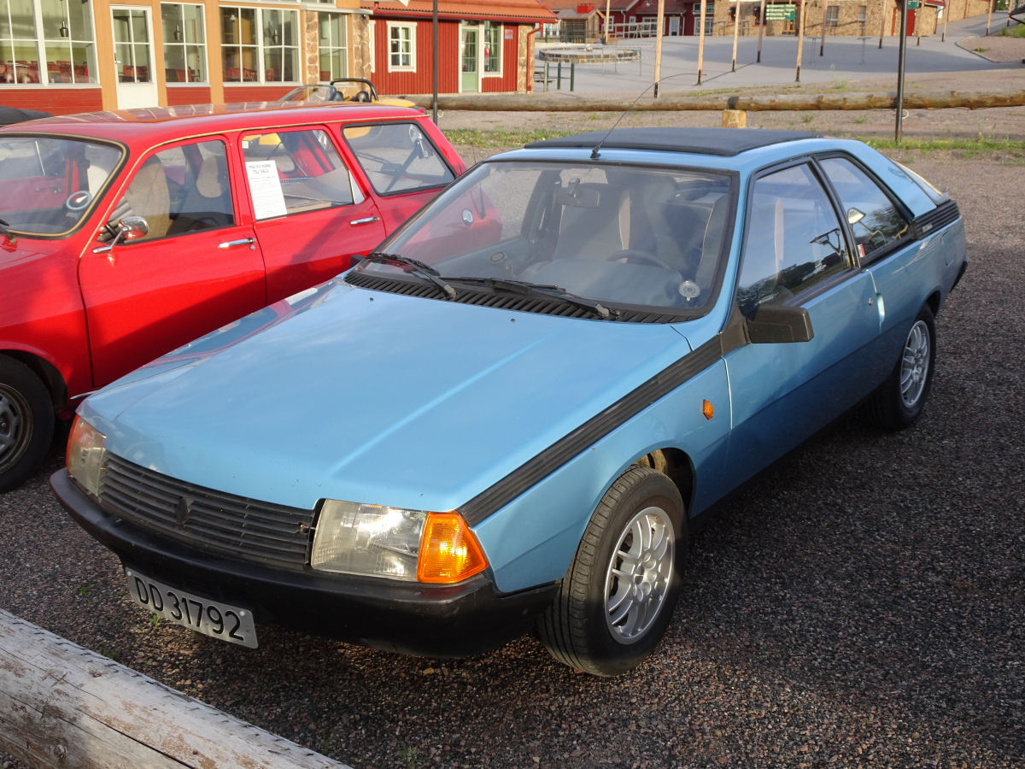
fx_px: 1096
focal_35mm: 37
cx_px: 512
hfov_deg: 50.1
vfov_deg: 38.7
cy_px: 384
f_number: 4
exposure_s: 1/125
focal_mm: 6.37
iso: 80
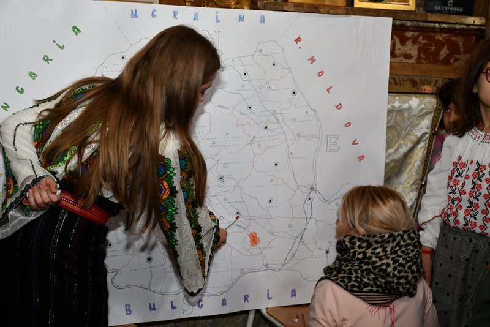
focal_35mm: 52
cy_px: 164
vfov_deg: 26.0
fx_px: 708
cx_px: 245
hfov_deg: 38.2
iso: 900
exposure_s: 1/60
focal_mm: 35
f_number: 4.2
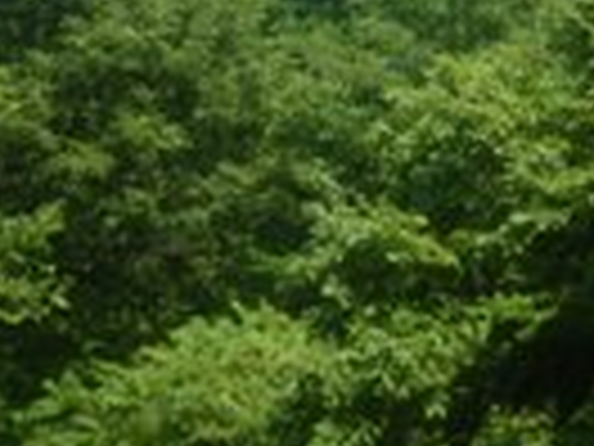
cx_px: 490
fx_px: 2643
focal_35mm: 154
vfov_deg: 9.6
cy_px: 0
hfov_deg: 12.8
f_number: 4.4
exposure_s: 1/200
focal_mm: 9.1
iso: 50
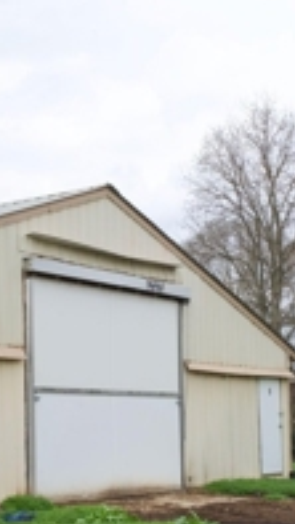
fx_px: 1097
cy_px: 367
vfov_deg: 26.6
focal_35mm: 79
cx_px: 141
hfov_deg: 15.3
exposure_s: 1/100
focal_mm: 33
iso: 400
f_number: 16
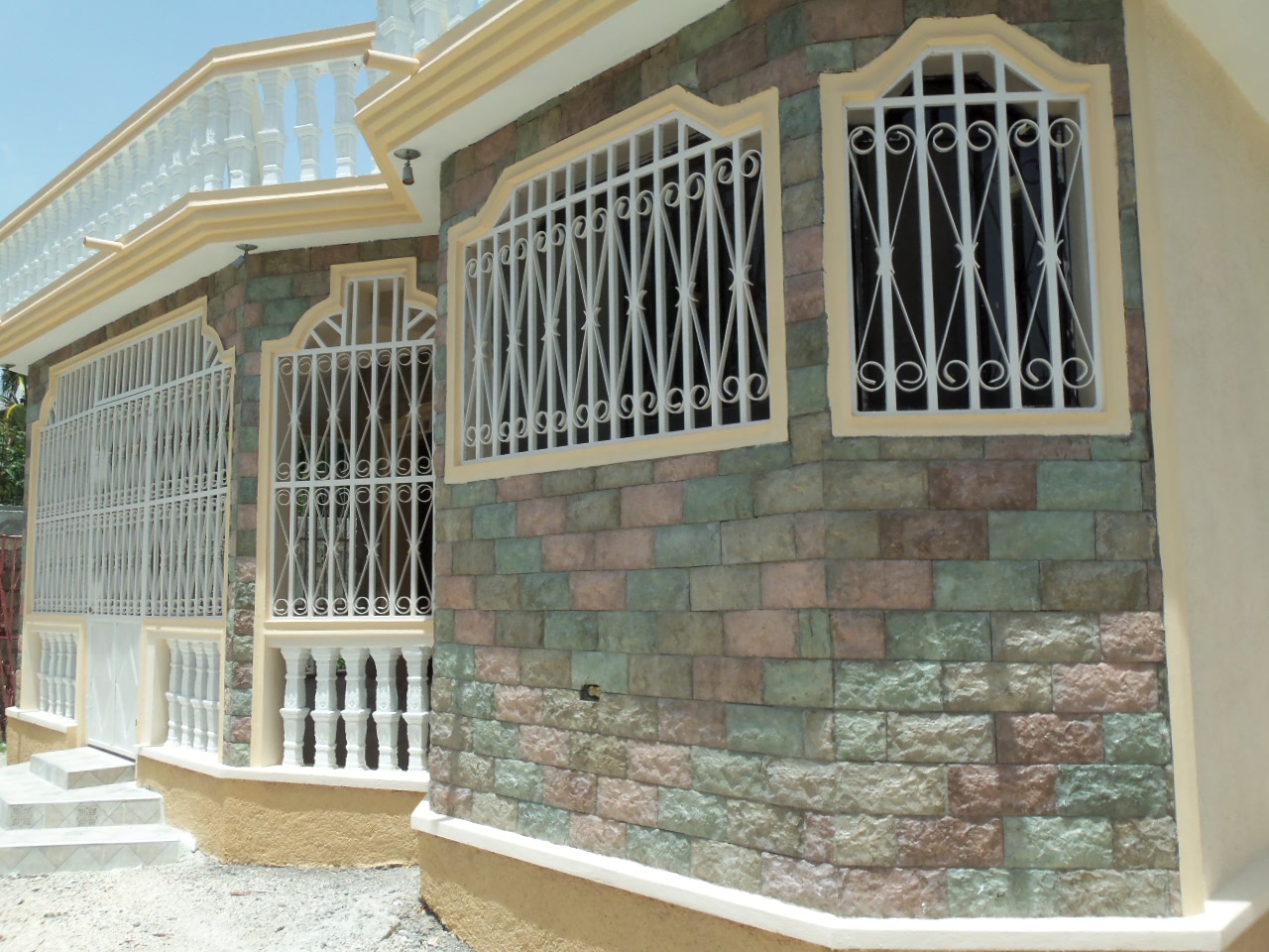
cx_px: 634
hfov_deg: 61.7
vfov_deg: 48.2
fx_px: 1063
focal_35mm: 29
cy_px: 476
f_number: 8.6
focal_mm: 5.2
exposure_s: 1/160
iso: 80
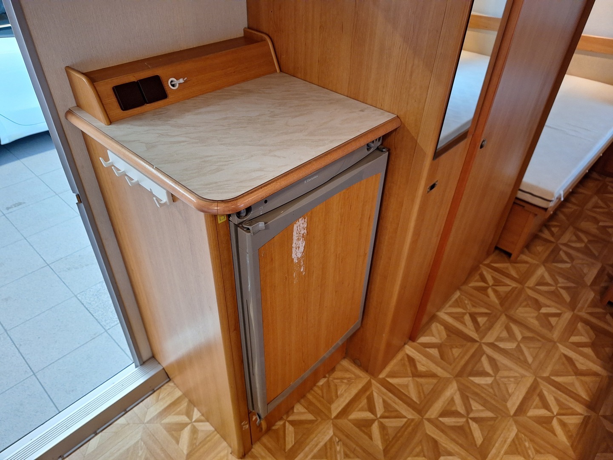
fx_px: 407
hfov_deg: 73.9
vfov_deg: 58.9
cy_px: 230
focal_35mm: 23
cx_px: 306
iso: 160
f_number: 1.8
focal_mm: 5.54
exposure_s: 1/50
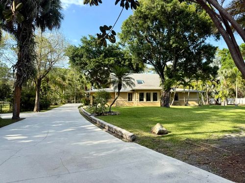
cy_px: 92
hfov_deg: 71.6
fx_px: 170
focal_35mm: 24
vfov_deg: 56.8
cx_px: 122
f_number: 1.78
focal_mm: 6.76
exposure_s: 1/1292
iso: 80
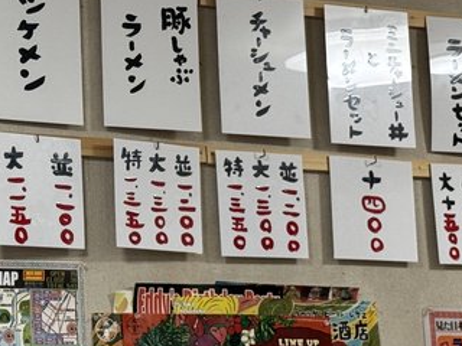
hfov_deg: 20.4
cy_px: 223
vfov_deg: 15.4
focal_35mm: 96
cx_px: 157
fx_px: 1281
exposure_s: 1/60
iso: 100
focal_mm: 6.76
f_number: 1.78
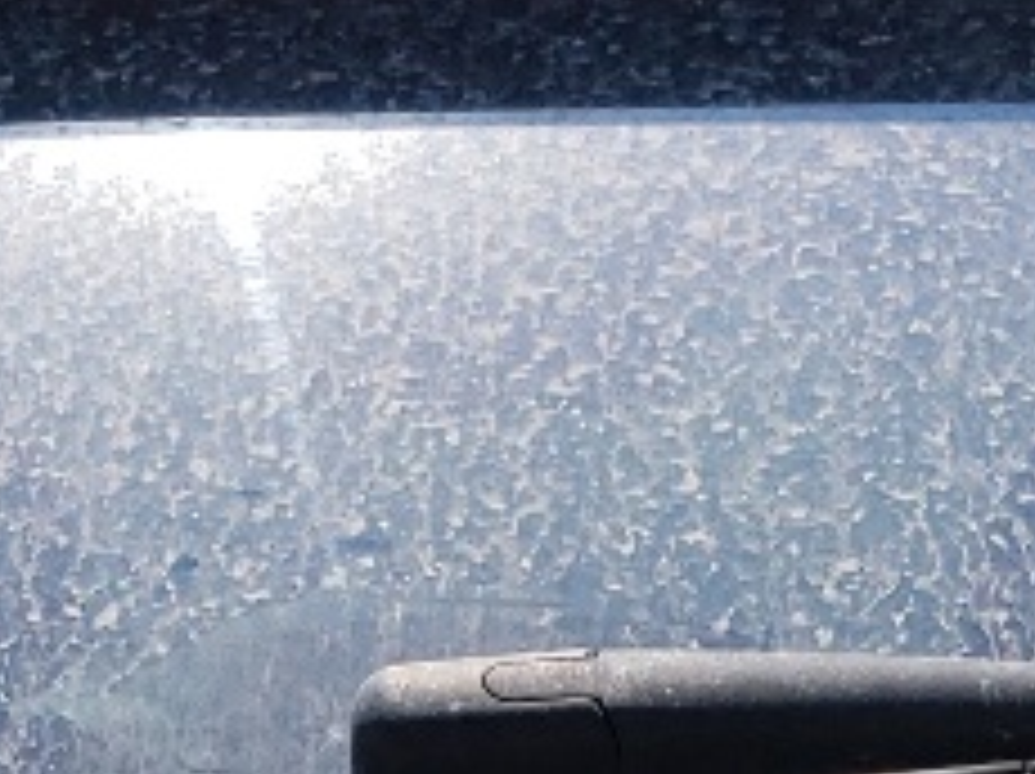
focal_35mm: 181
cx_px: 513
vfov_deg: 7.6
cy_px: 1894
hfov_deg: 10.9
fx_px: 5406
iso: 50
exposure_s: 1/2500
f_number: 1.5
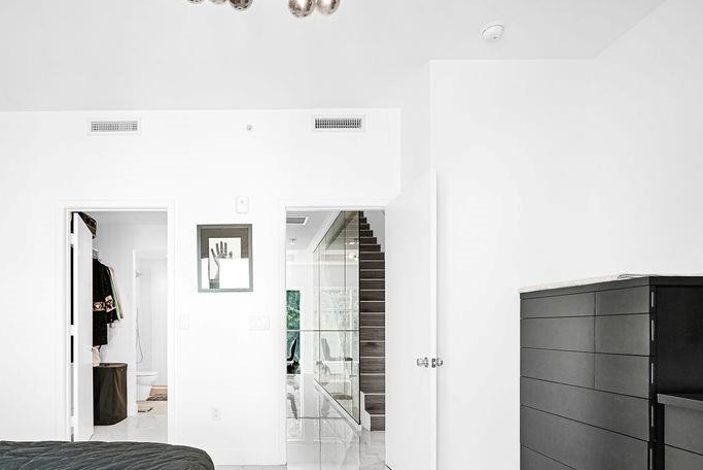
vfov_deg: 57.8
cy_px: 326
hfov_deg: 79.4
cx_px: 256
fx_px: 410
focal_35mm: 21
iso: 100
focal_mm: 14
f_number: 4
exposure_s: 1/25
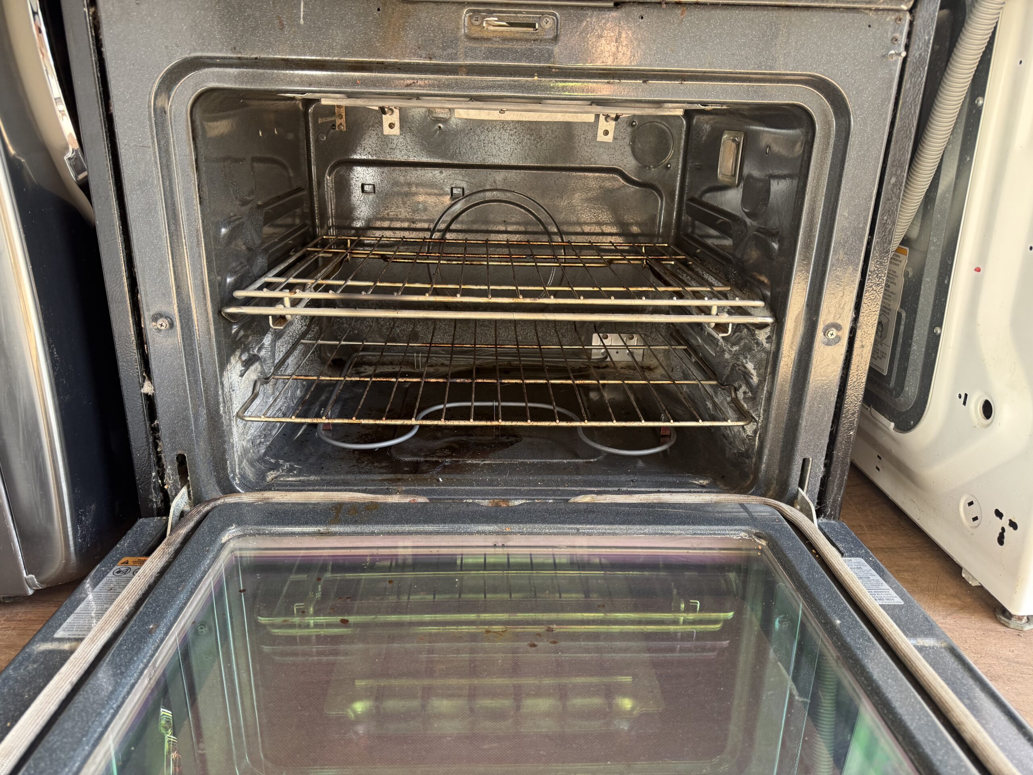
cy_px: 388
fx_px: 716
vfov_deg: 56.8
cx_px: 516
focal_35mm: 24
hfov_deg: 71.6
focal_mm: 6.76
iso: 160
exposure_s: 1/121
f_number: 1.78
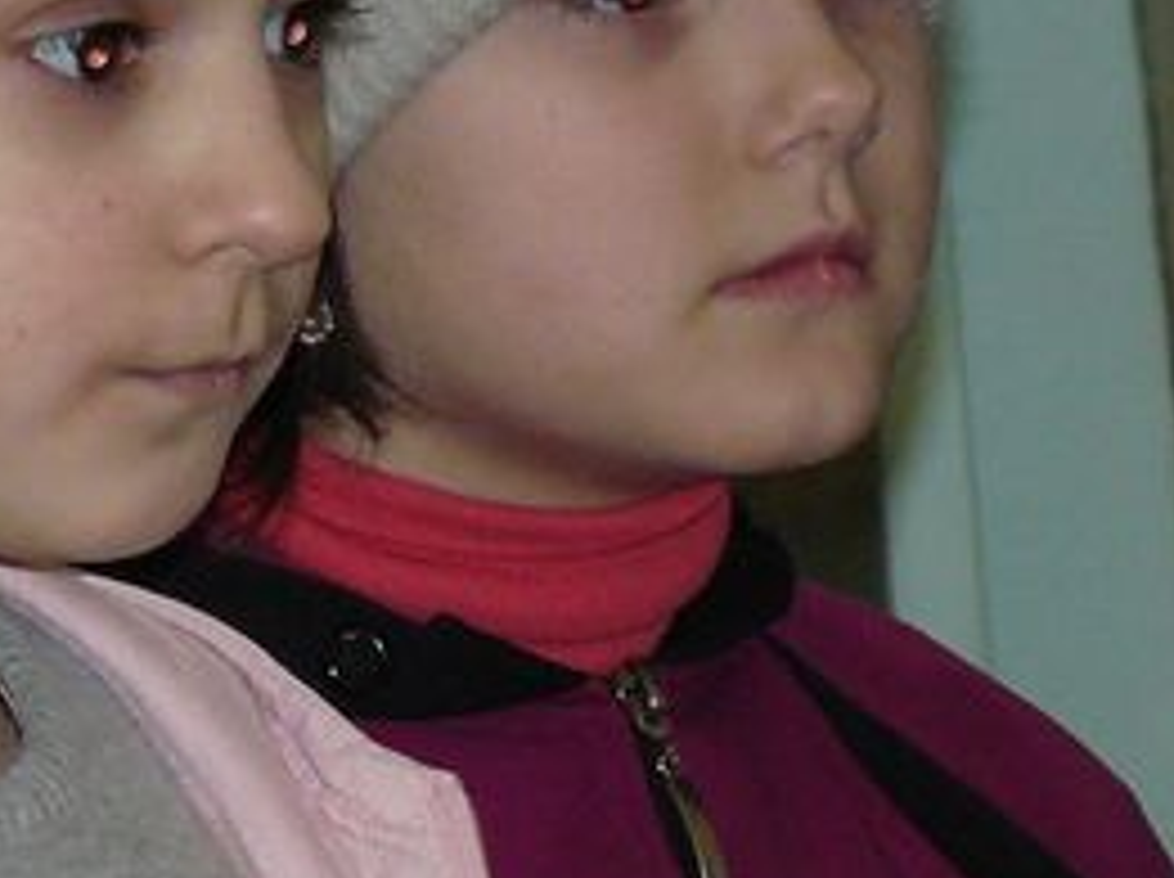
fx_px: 18831
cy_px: 862
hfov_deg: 3.6
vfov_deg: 2.7
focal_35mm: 556
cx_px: -679
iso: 250
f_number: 3.3
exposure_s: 1/30
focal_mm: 26.8
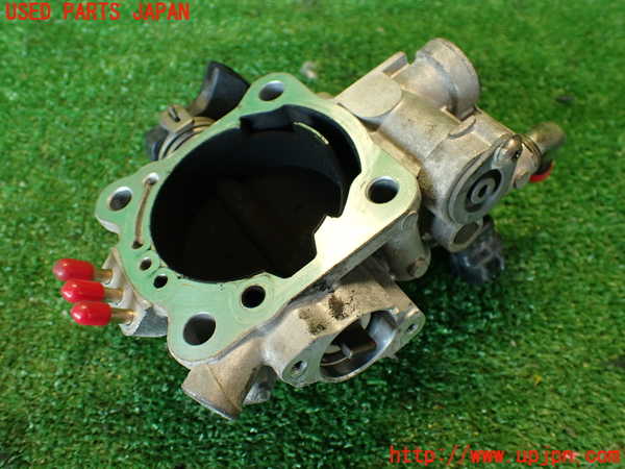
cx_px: 312
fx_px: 578
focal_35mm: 32
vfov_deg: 44.2
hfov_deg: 56.8
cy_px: 234
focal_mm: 5.79
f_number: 2.4
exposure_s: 1/30
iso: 250
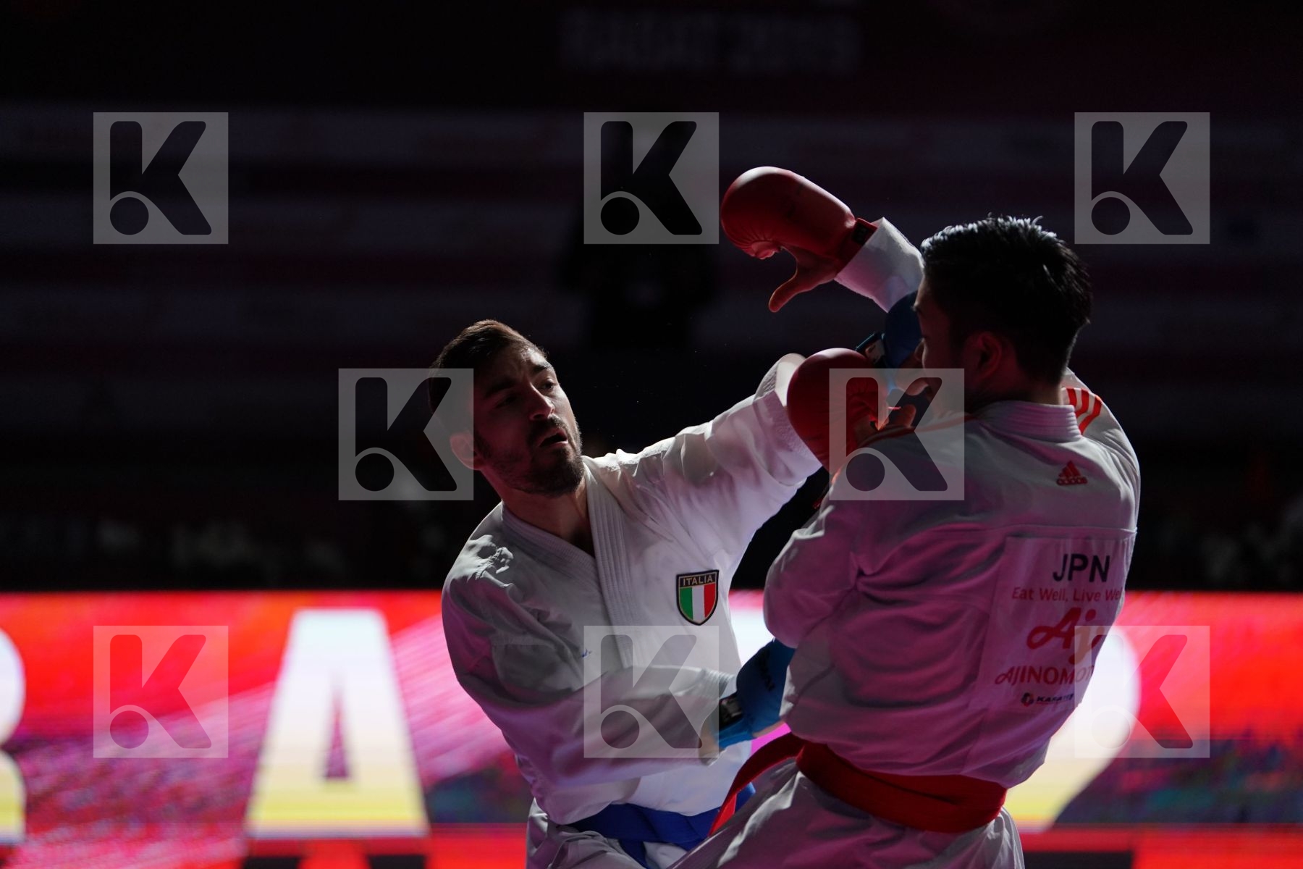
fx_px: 5574
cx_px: 652
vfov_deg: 8.9
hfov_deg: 13.3
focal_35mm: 154
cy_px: 434
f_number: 2.8
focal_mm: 154
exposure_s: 1/1000
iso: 2500
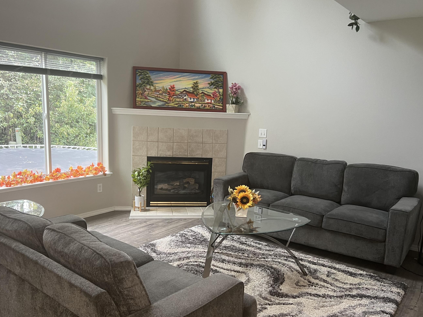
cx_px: 208
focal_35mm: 30
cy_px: 174
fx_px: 367
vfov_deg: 46.7
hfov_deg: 60.0
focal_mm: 5.7
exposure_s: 1/60
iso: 125
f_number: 1.5
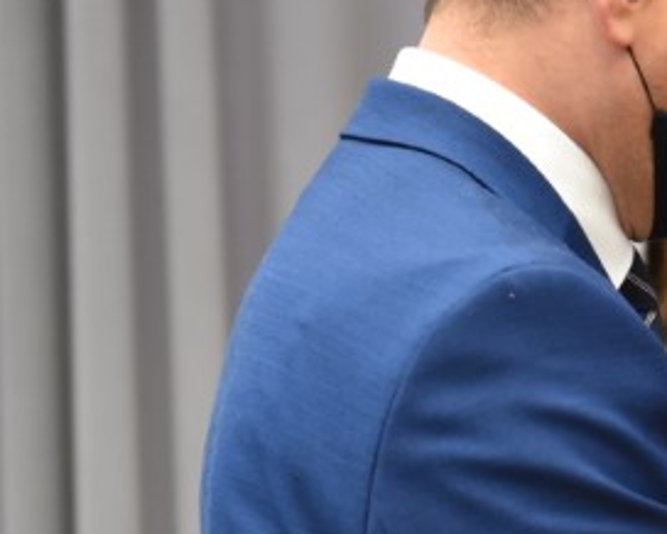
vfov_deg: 5.6
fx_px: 5492
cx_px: 1140
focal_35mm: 278
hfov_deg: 6.8
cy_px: 512
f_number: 2.8
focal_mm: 70
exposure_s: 1/125
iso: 1000
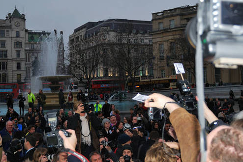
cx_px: 117
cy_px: 79
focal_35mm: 51
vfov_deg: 26.5
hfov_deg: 38.9
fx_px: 344
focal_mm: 24
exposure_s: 1/200
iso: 110
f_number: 4
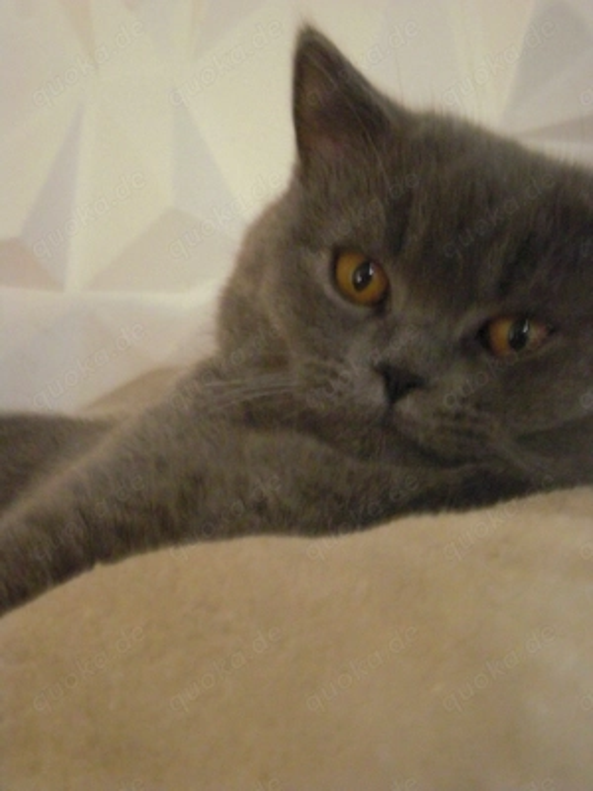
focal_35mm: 38
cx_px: 296
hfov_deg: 37.7
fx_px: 868
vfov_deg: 49.0
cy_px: 396
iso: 800
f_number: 3.1
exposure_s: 1/8
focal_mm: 6.3
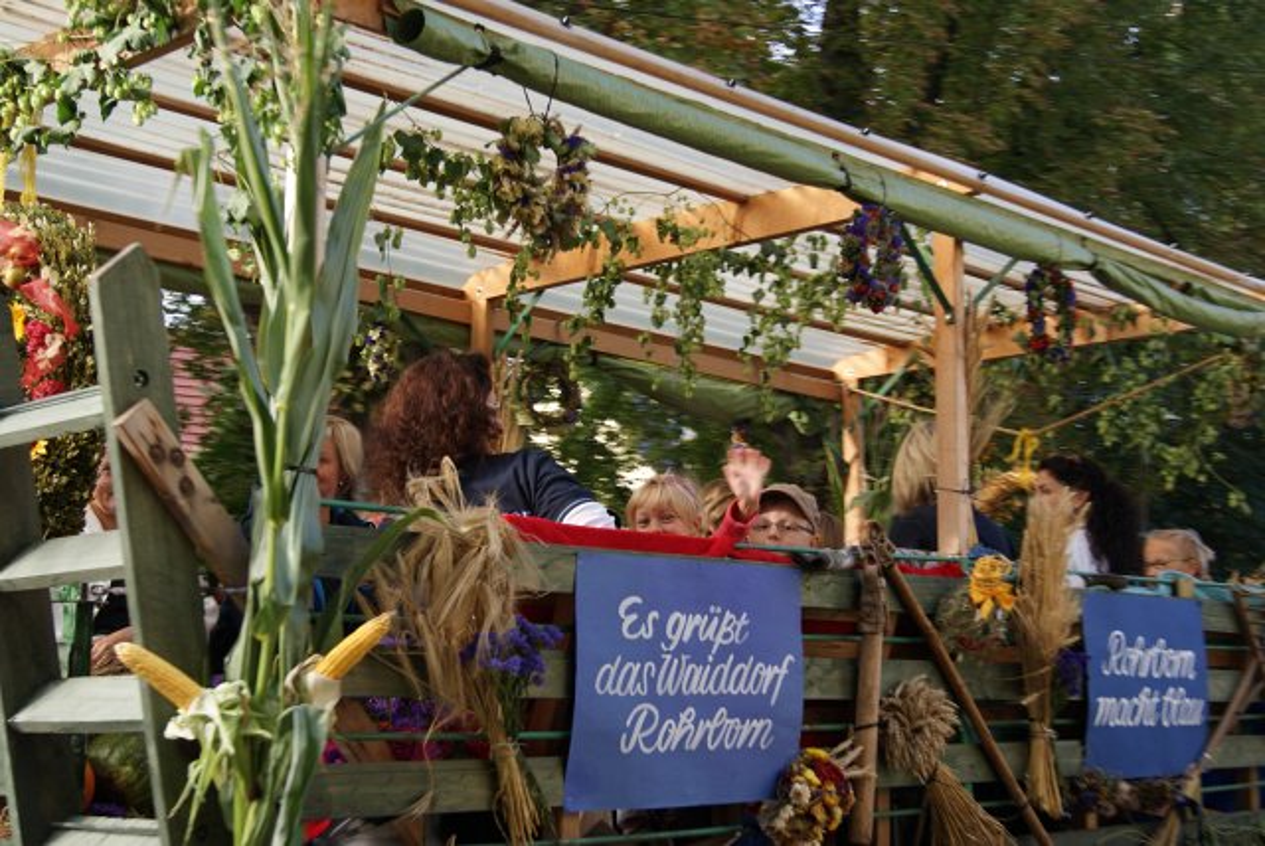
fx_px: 1846
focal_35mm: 52
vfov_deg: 25.8
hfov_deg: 37.8
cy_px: 423
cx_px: 632
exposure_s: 1/80
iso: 100
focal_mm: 35
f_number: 5.6
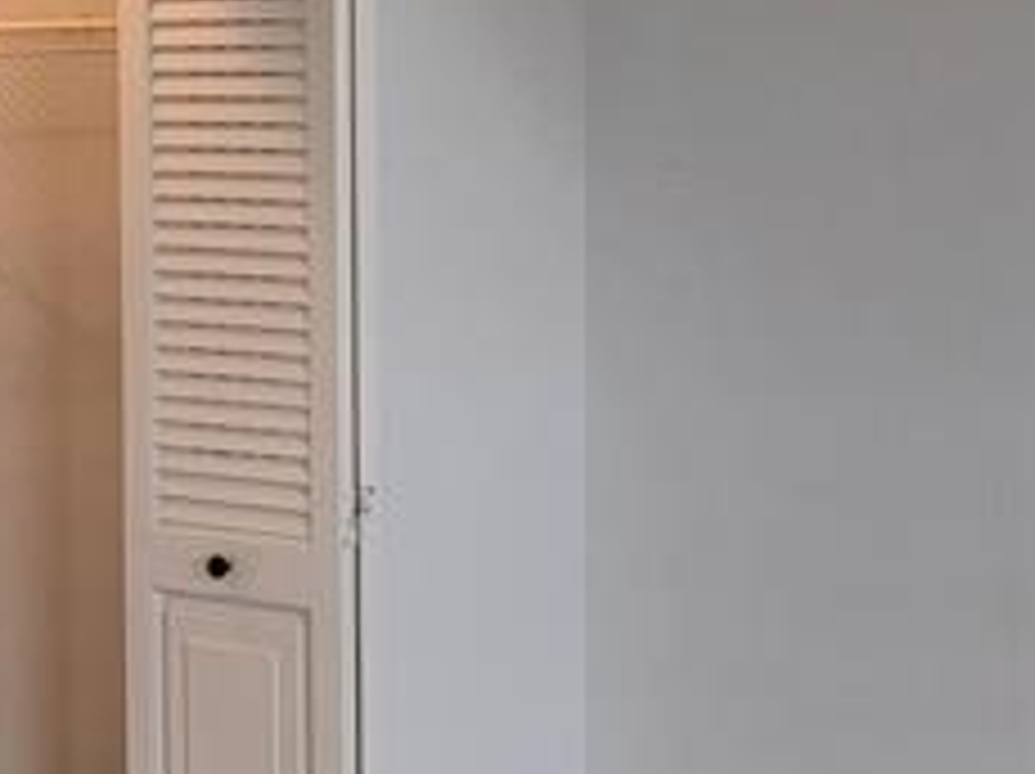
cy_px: 158
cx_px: 117
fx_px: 3196
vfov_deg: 13.7
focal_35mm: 107
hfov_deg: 18.1
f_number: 1.8
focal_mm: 6.7
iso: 64
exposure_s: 1/119
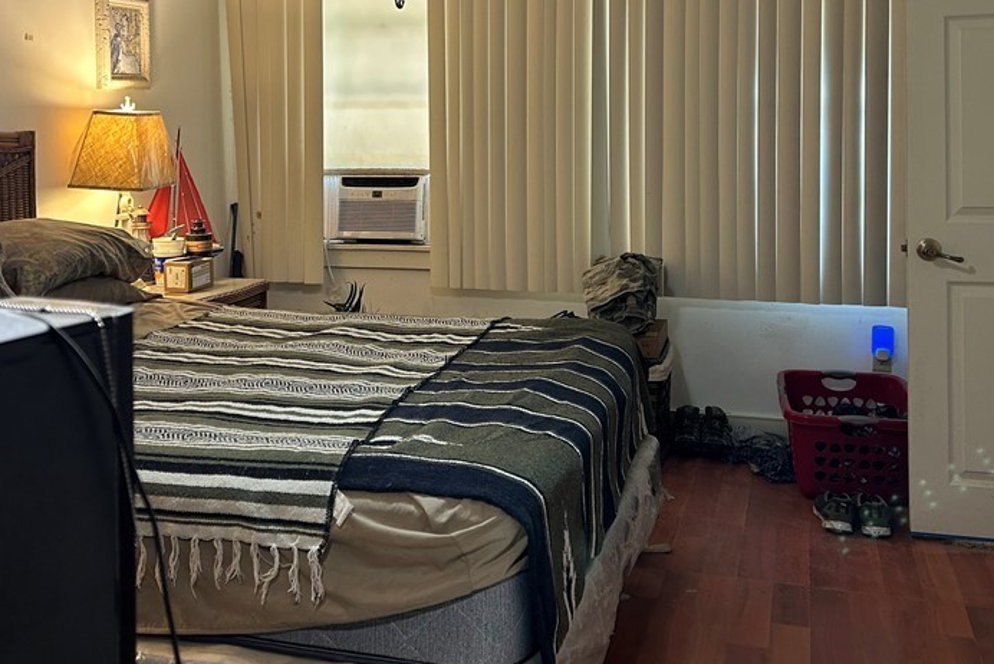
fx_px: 1105
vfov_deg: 32.7
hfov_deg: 48.4
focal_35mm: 40
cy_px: 149
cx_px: 480
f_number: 1.5
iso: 125
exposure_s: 1/60
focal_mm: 5.7
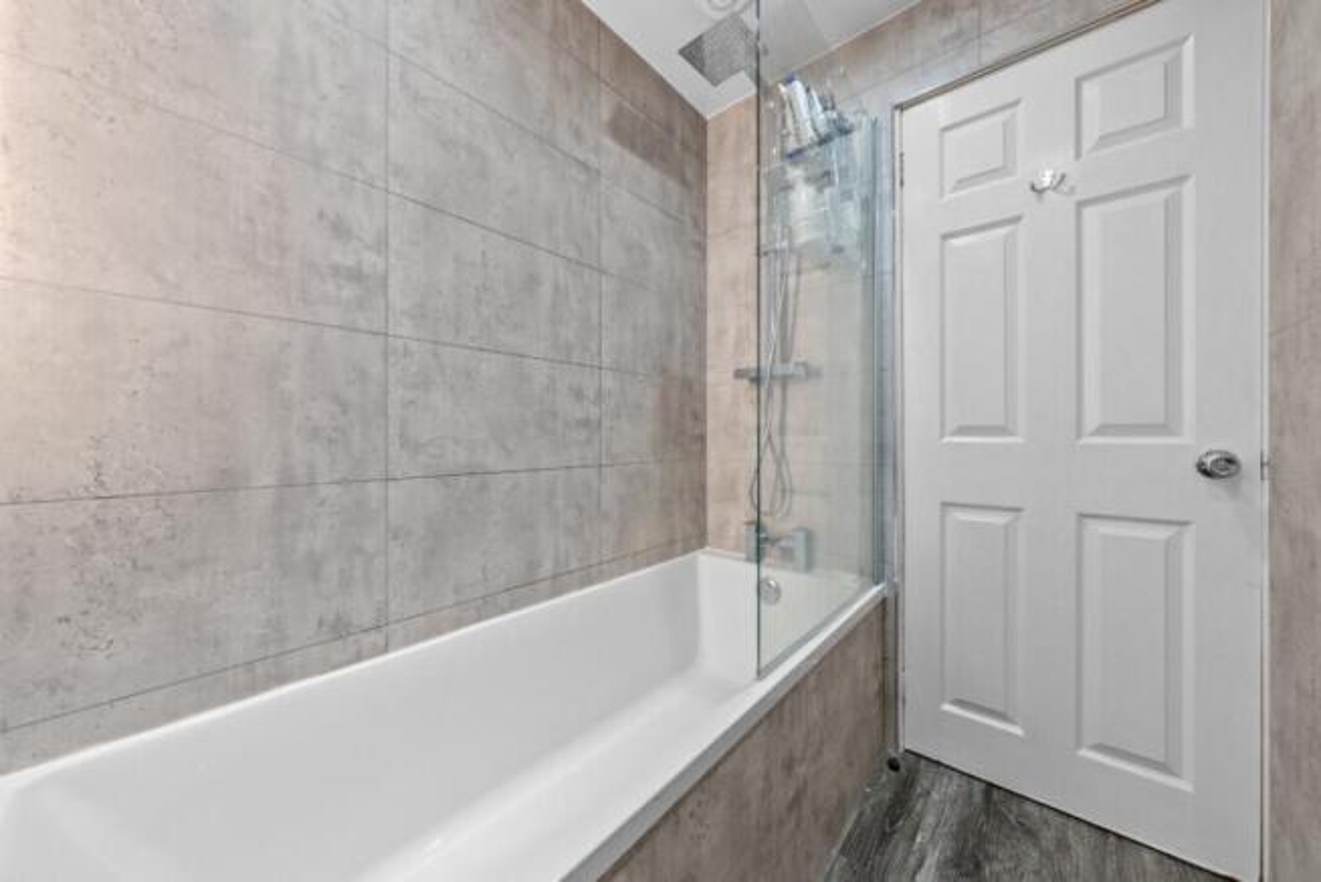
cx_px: 660
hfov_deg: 112.6
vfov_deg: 90.1
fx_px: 441
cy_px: 441
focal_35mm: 12
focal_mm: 12
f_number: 20
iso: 800
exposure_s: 3.2
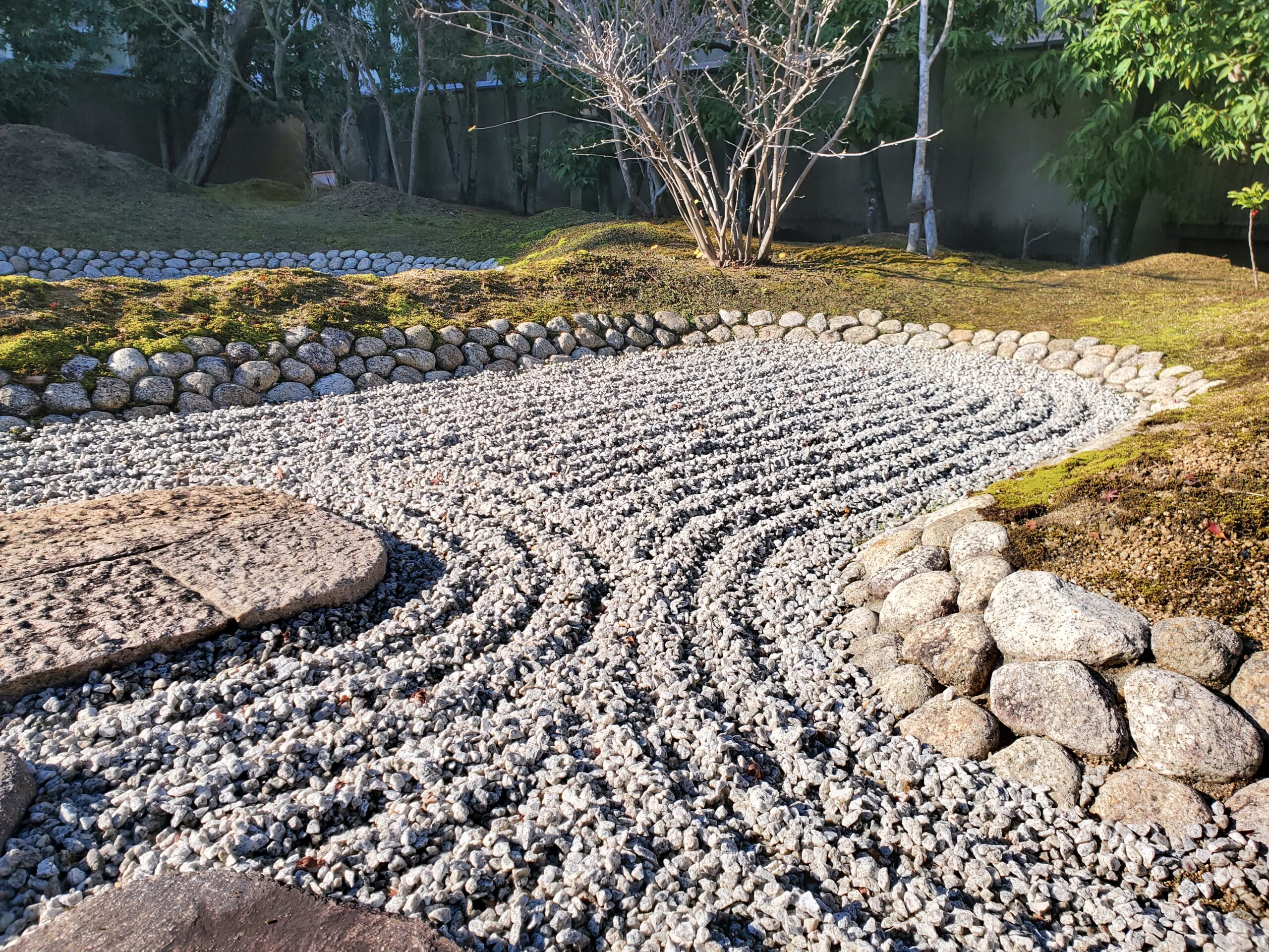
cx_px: 634
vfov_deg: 53.1
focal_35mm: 26
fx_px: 953
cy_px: 476
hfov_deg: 67.3
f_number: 2.4
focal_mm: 4.3
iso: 50
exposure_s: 1/1379
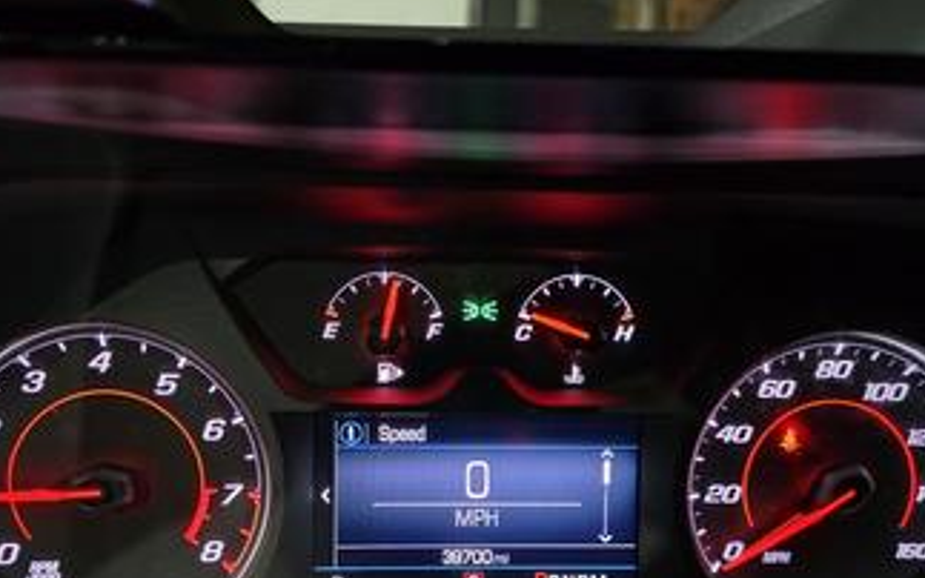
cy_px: 426
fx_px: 958
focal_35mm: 38
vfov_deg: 33.0
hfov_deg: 51.5
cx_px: 432
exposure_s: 1/26.3
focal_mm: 6.3
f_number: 1.7
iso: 1250
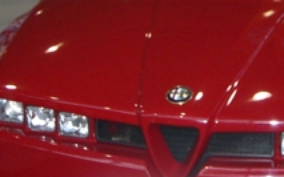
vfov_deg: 10.8
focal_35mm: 121
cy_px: 51
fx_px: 936
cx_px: 205
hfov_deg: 17.2
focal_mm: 6.2
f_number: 2.7
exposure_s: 1/60
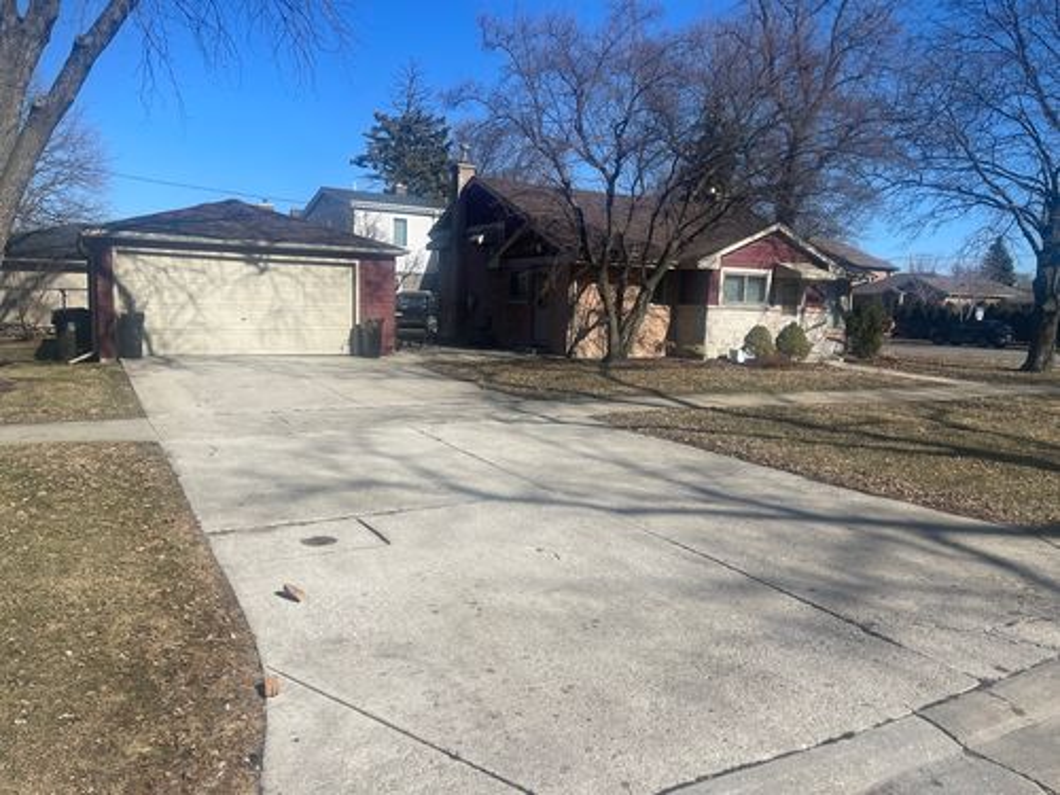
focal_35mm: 25
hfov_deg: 69.4
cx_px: 530
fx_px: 766
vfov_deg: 54.9
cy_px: 398
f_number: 1.6
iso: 32
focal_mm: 5.1
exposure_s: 1/4525
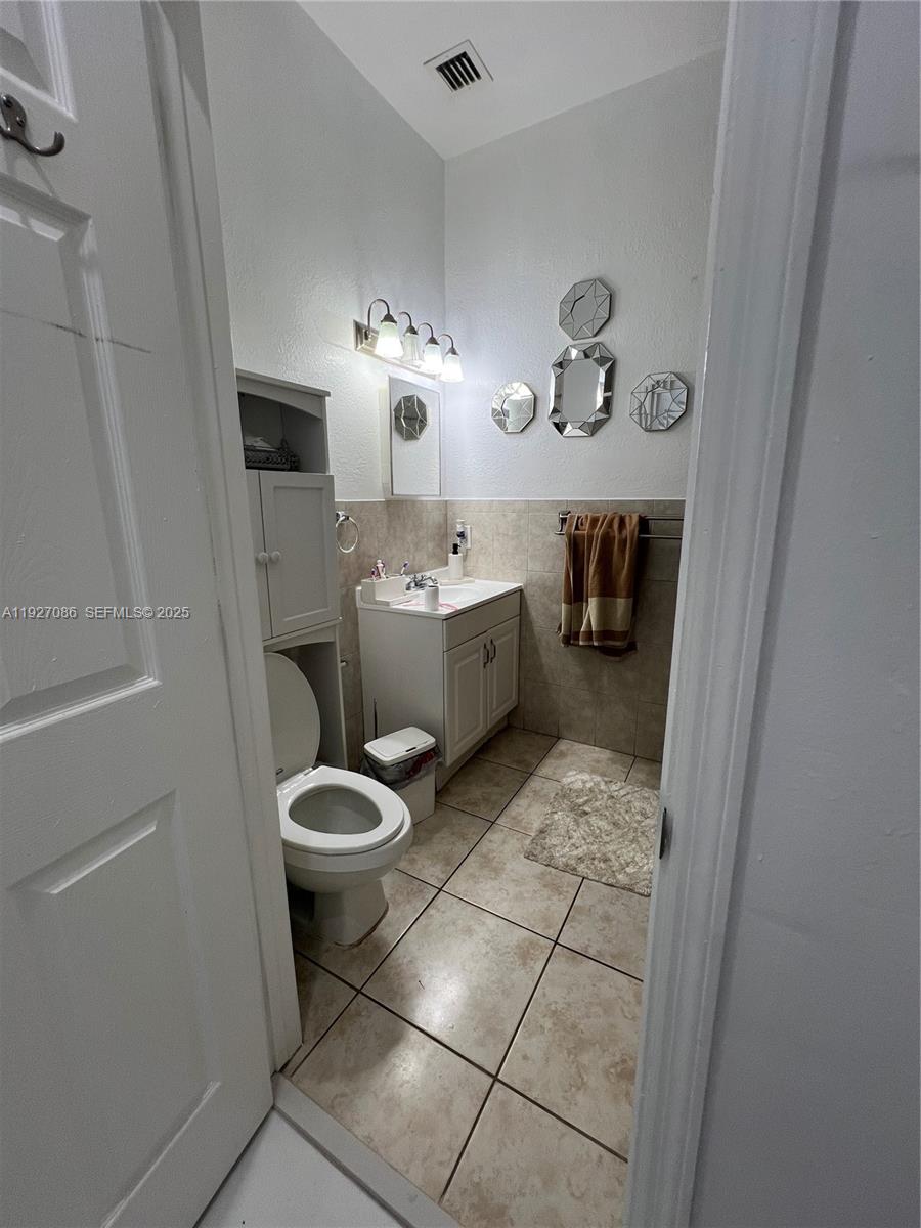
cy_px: 614
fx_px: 461
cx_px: 460
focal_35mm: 13
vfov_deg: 106.2
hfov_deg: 89.9
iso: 100
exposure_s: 1/120
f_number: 1.8
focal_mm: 1.57
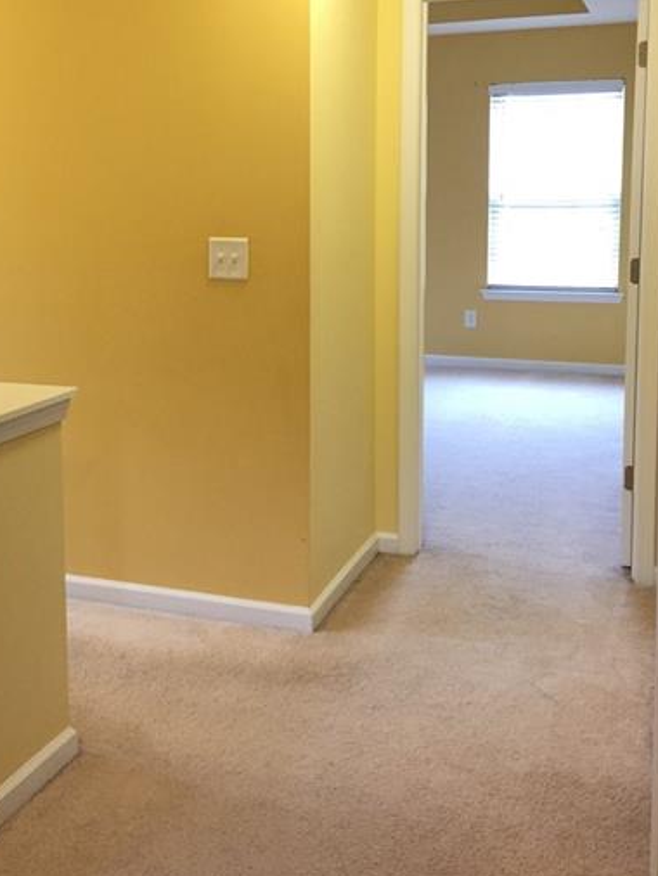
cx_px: 225
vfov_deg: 42.4
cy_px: 303
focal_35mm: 44
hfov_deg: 32.7
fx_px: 1114
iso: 125
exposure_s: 1/30
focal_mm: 4.15
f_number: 2.2
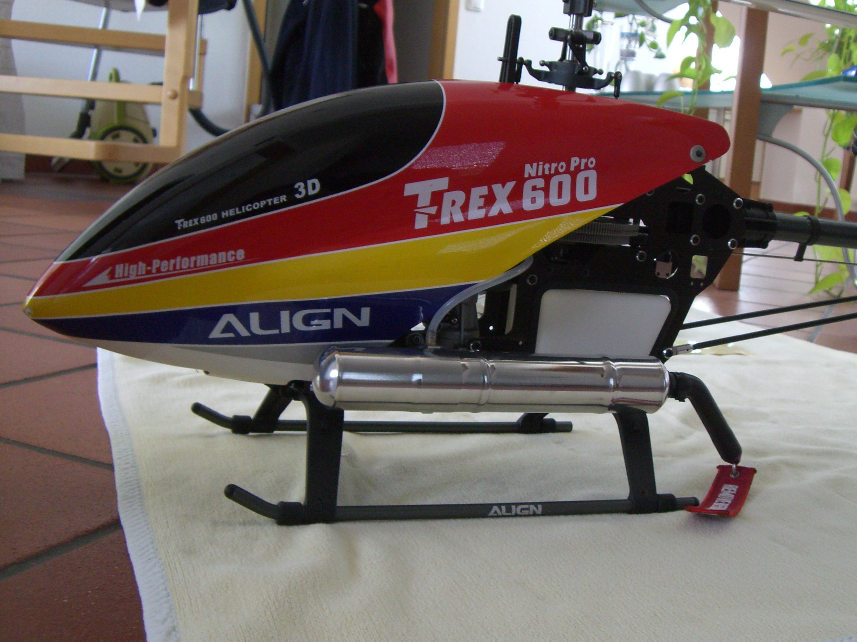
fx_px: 1089
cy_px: 302
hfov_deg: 42.8
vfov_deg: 32.9
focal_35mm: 44
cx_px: 493
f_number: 2.7
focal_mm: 6.2
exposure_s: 1/60
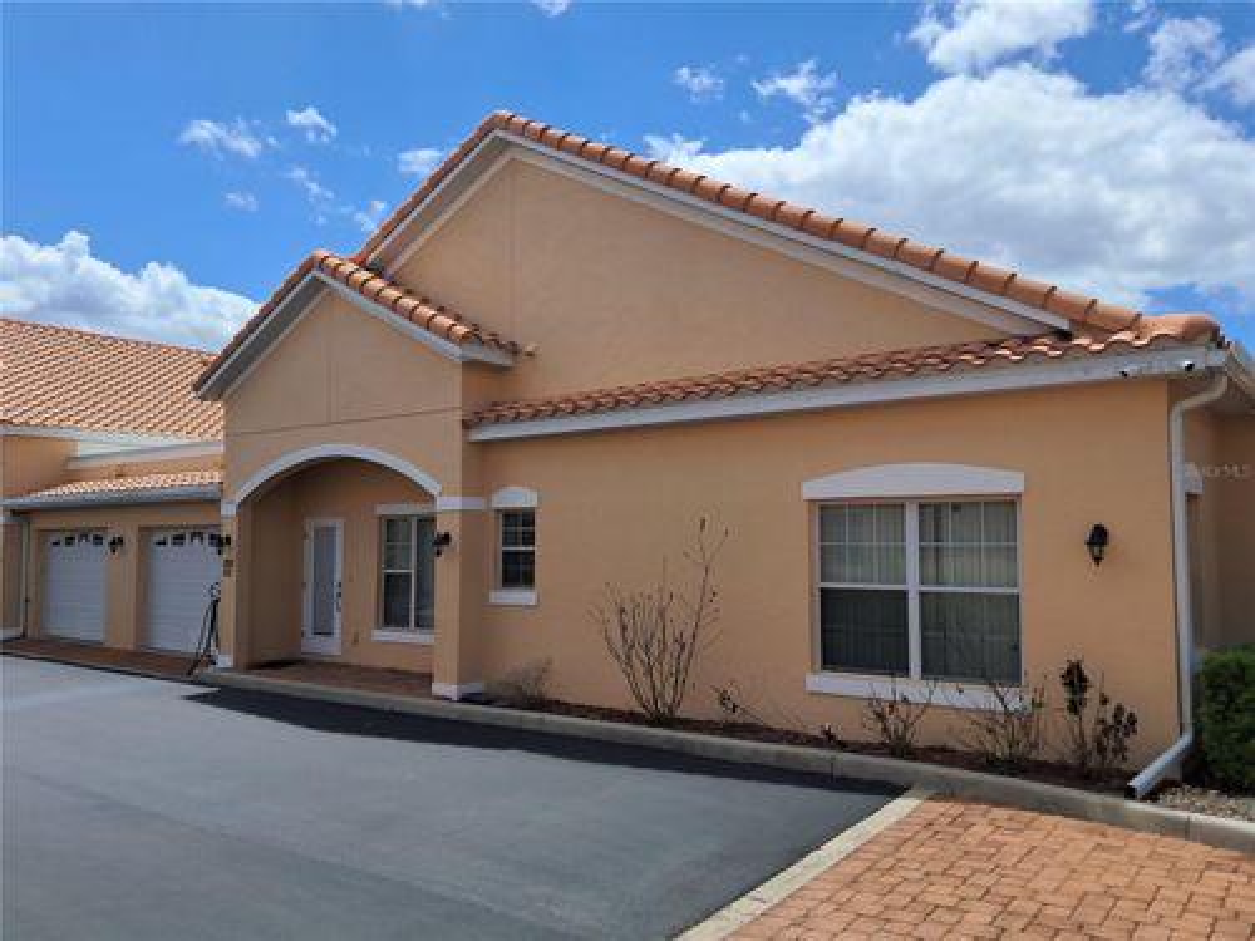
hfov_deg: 65.3
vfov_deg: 51.4
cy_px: 470
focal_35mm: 27
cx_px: 628
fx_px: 979
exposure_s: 1/1122
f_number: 1.8
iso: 50
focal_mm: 4
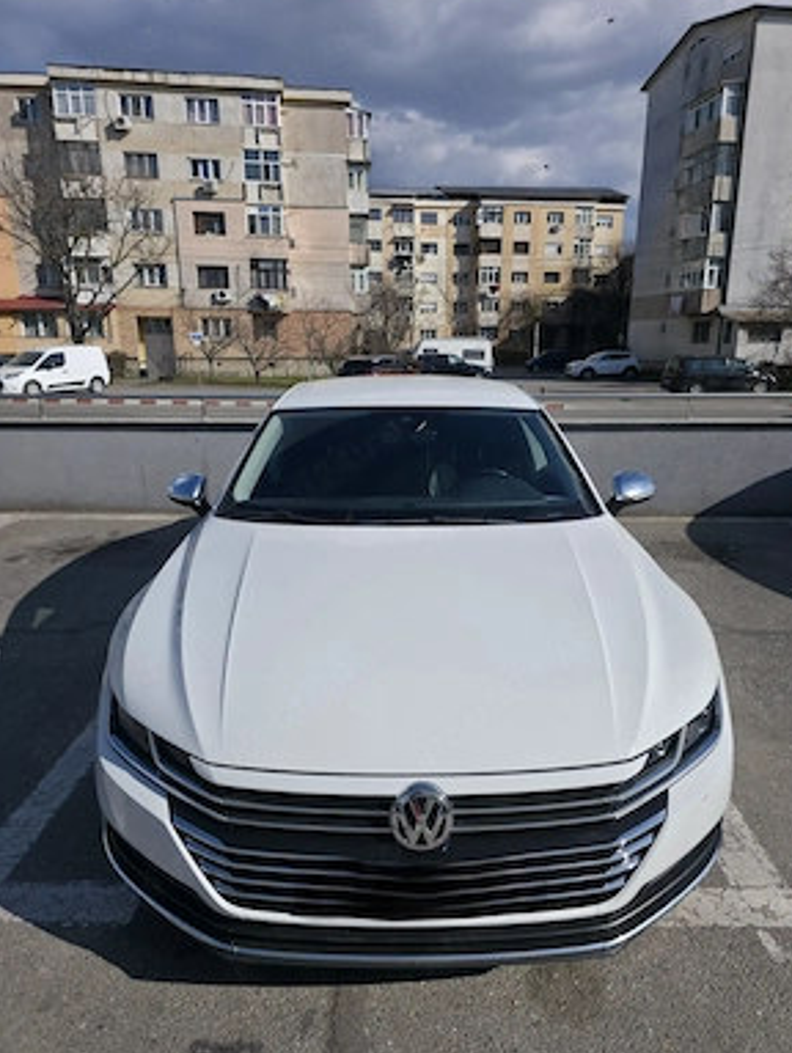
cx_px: 410
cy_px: 531
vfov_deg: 71.5
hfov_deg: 56.9
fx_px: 731
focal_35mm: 24
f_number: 1.7
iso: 32
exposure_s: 1/5000
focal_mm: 6.3
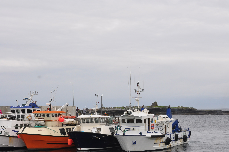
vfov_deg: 15.0
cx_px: 98
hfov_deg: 22.4
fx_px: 578
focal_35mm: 91
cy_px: 85
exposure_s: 1/400
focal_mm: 52
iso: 400
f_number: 10
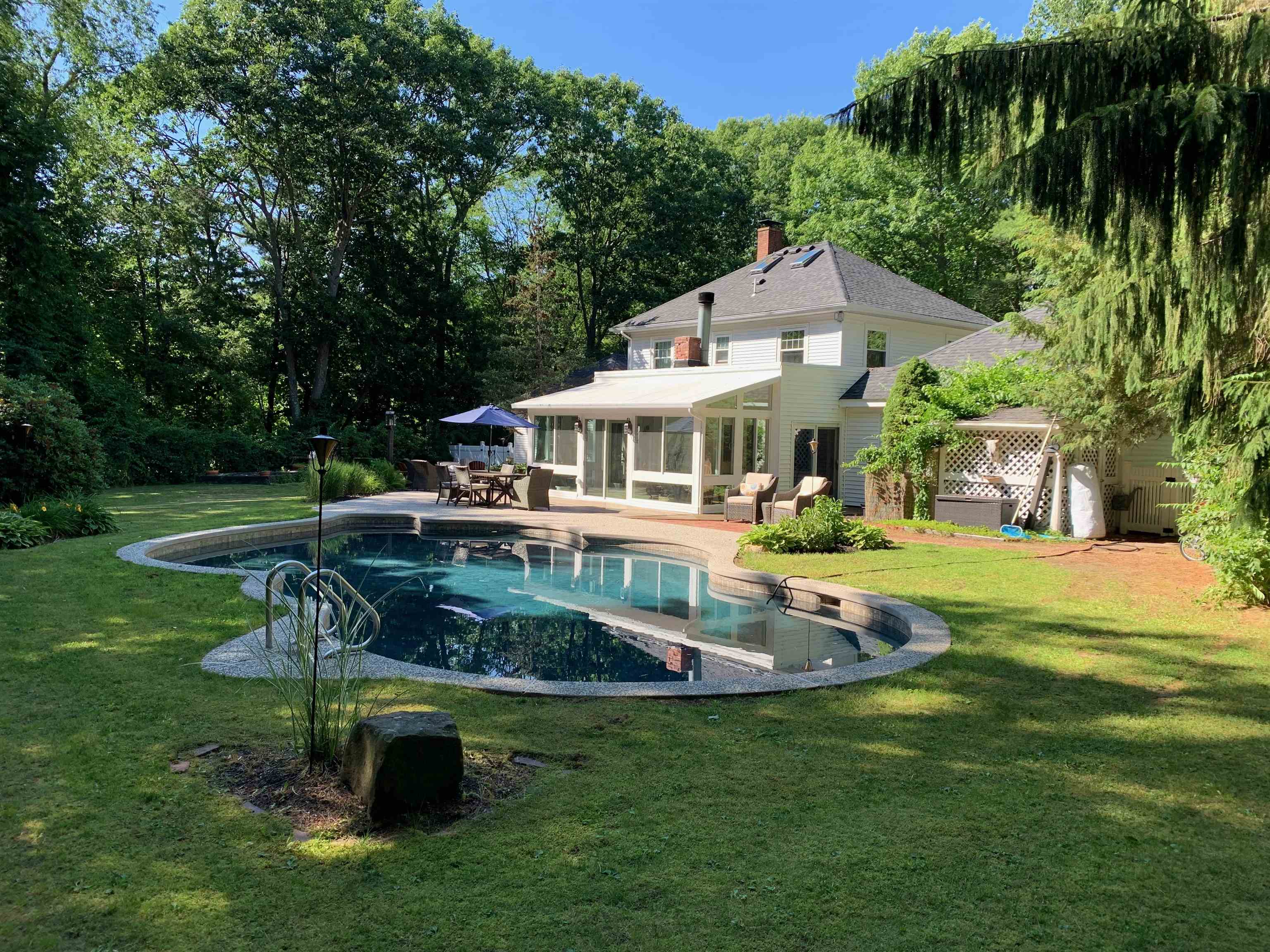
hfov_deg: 67.3
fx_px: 954
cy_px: 476
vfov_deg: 53.1
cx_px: 635
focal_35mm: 26
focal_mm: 4.25
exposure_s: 1/417
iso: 25
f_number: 1.8
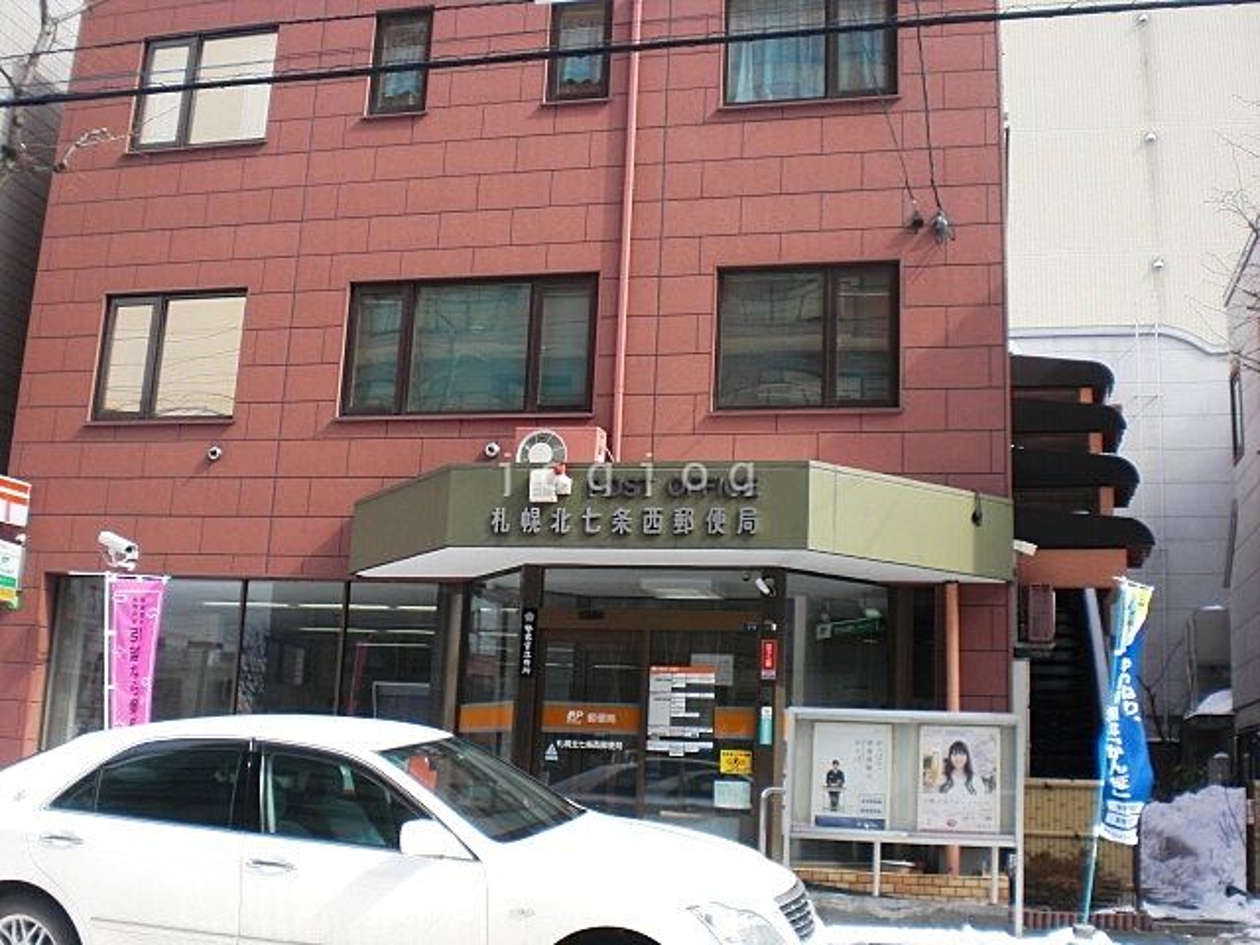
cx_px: 630
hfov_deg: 49.0
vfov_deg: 37.7
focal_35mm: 38
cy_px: 472
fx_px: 1383
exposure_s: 1/400
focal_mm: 6.3
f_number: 3.1
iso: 64
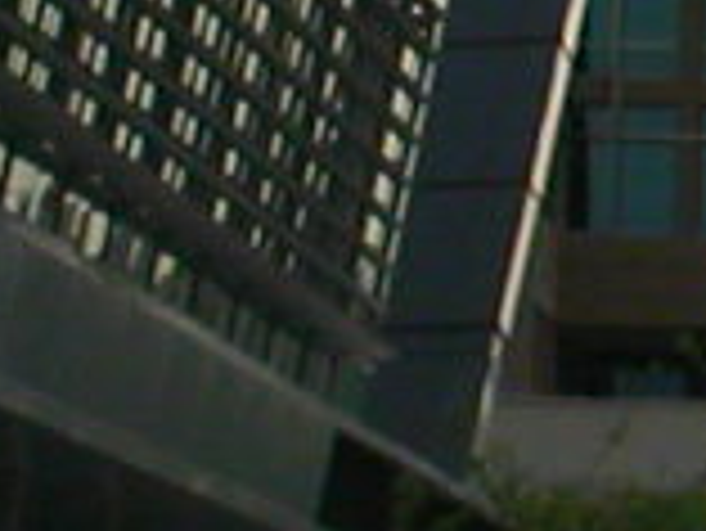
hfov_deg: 3.2
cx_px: 2212
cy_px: 176
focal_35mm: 600
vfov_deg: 2.5
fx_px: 12246
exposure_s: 1/924
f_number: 4.4
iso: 100
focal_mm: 14
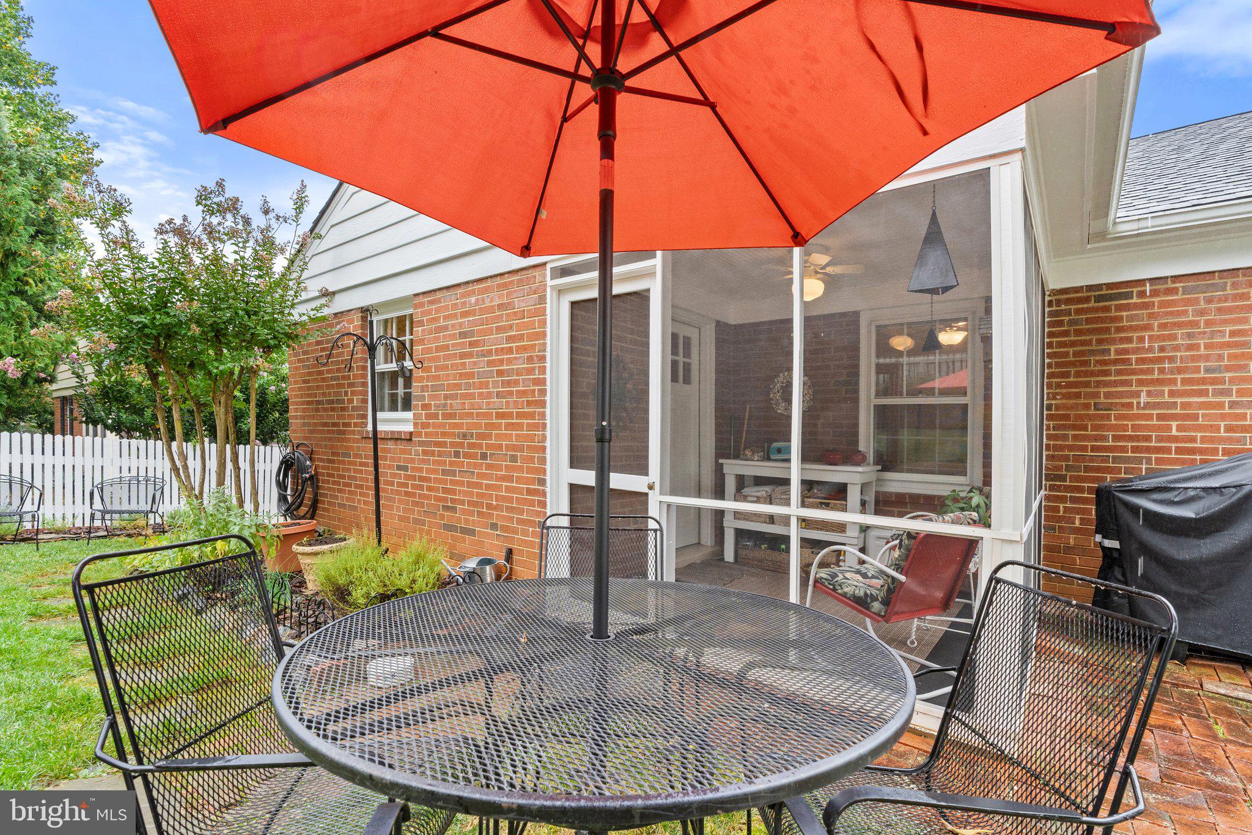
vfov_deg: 73.7
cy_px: 418
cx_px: 626
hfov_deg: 96.7
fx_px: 556
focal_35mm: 16
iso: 800
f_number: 8
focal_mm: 16
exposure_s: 1/160
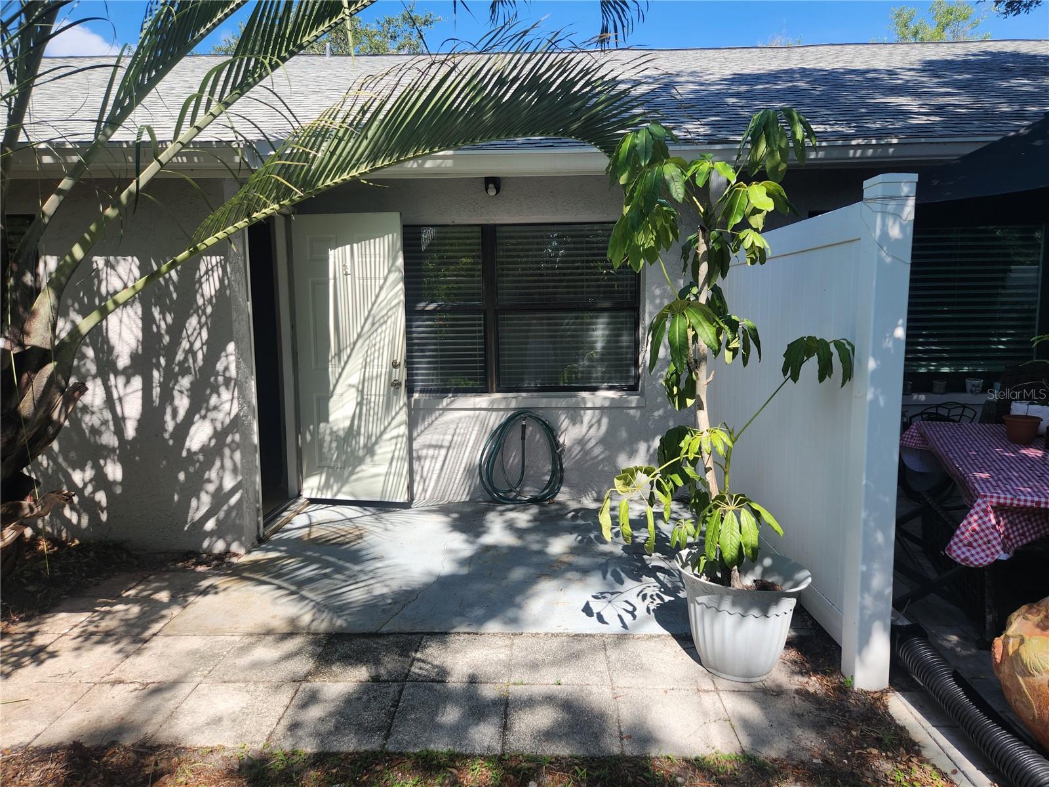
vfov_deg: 58.9
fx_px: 697
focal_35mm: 23
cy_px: 394
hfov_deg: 73.9
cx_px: 524
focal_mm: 5.4
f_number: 1.8
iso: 20
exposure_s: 1/784
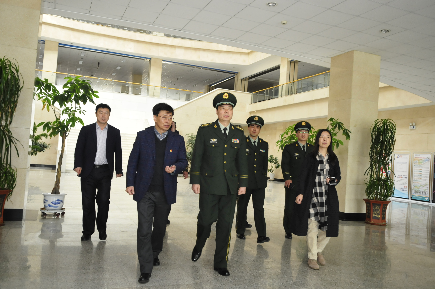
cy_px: 144
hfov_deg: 57.3
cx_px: 218
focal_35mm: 33
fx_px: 398
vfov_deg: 39.9
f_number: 3.2
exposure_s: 1/125
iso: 800
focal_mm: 22
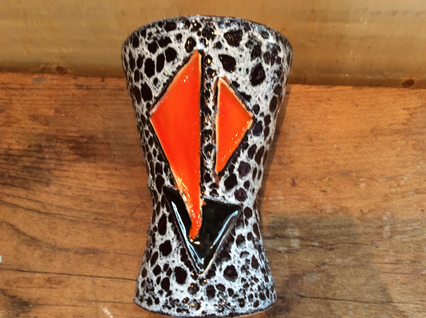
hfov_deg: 56.9
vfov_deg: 44.1
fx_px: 393
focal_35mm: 32
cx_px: 213
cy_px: 159
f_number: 2.4
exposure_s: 1/25
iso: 100
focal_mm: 3.3
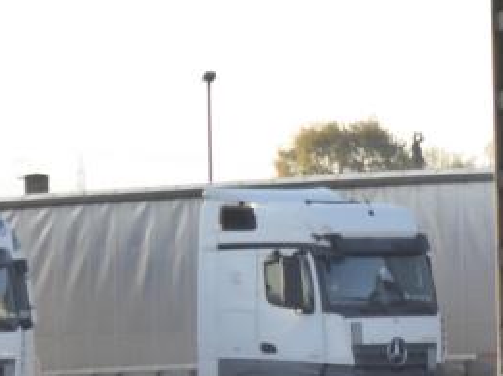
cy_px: 201
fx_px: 7081
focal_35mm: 488
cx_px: 761
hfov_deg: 4.0
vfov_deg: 3.0
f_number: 5.4
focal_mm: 25.6
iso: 200
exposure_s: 1/160
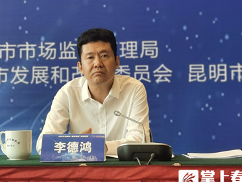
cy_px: 83
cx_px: 107
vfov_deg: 18.7
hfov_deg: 24.7
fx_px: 552
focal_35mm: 79
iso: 64
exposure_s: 1/100
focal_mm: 5.56
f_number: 1.6
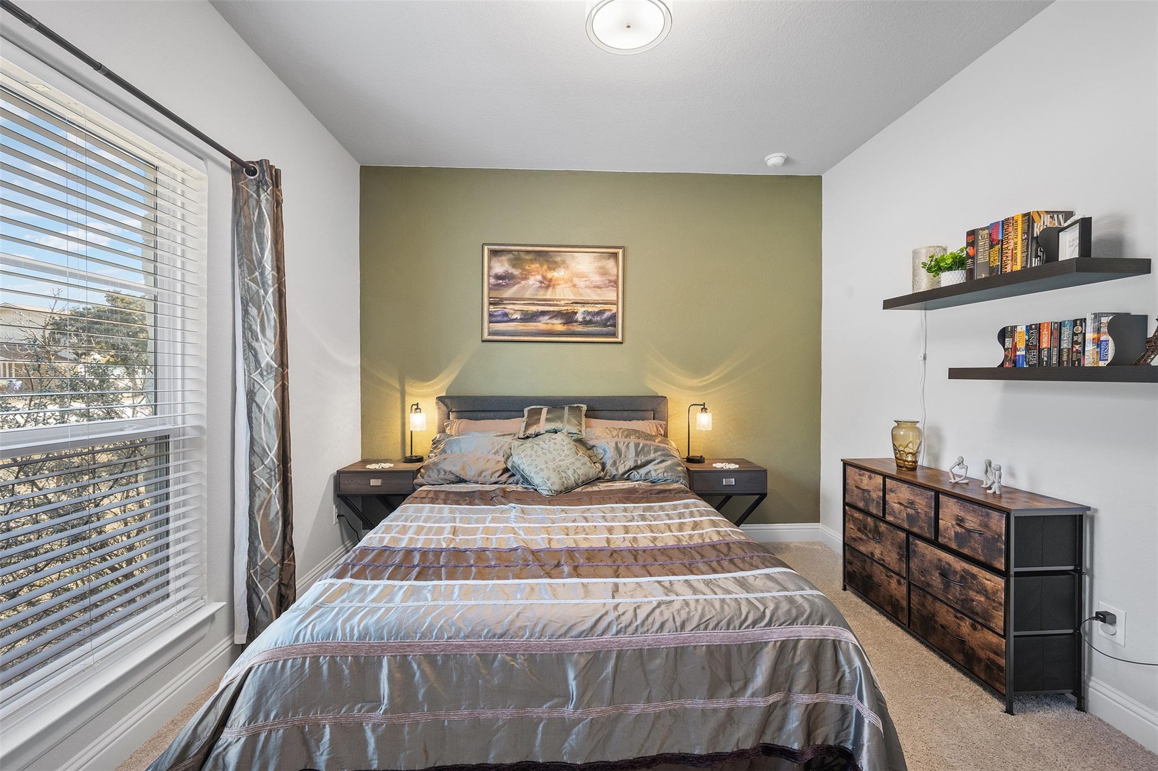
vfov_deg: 81.2
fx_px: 450
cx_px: 579
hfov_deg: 104.3
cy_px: 386
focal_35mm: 14
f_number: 9
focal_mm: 14
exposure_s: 1/13
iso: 400
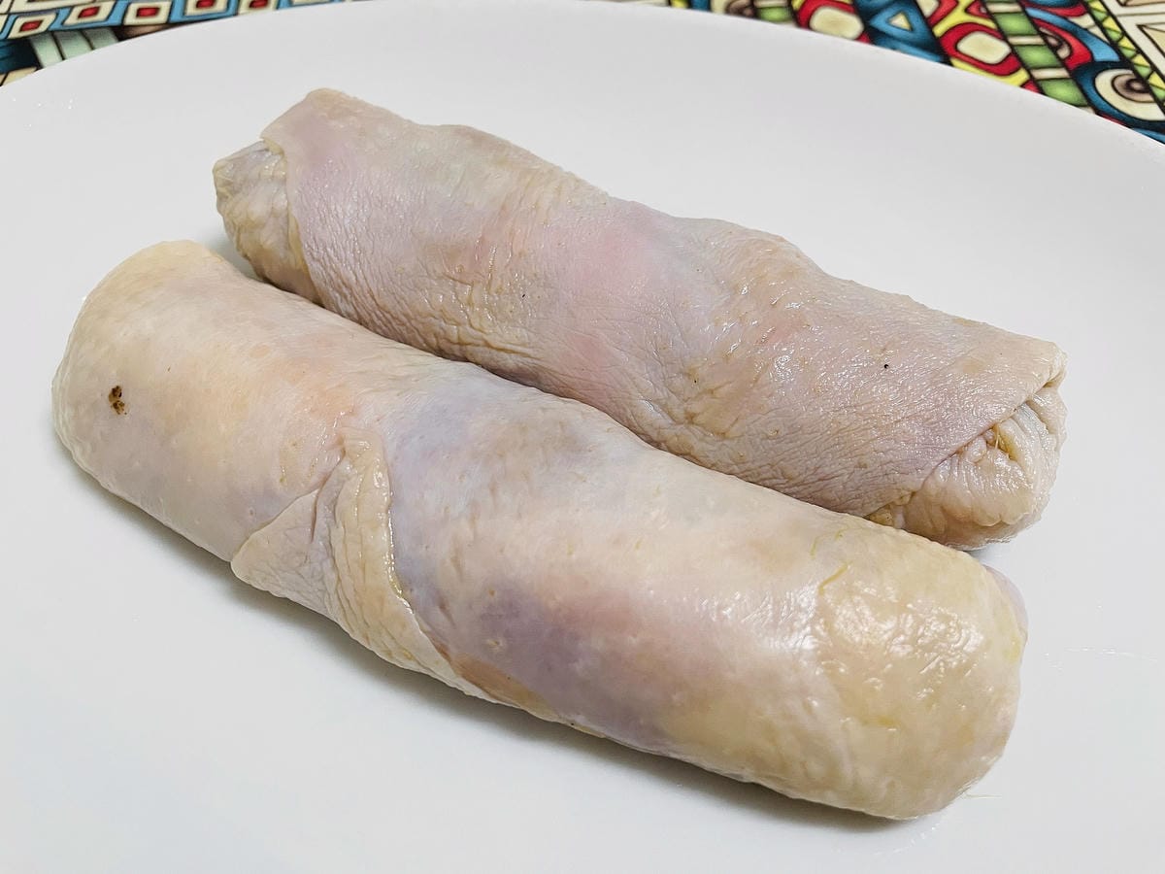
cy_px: 437
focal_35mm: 26
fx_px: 875
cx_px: 582
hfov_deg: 67.3
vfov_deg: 53.1
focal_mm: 4.2
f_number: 1.6
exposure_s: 1/60
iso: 125
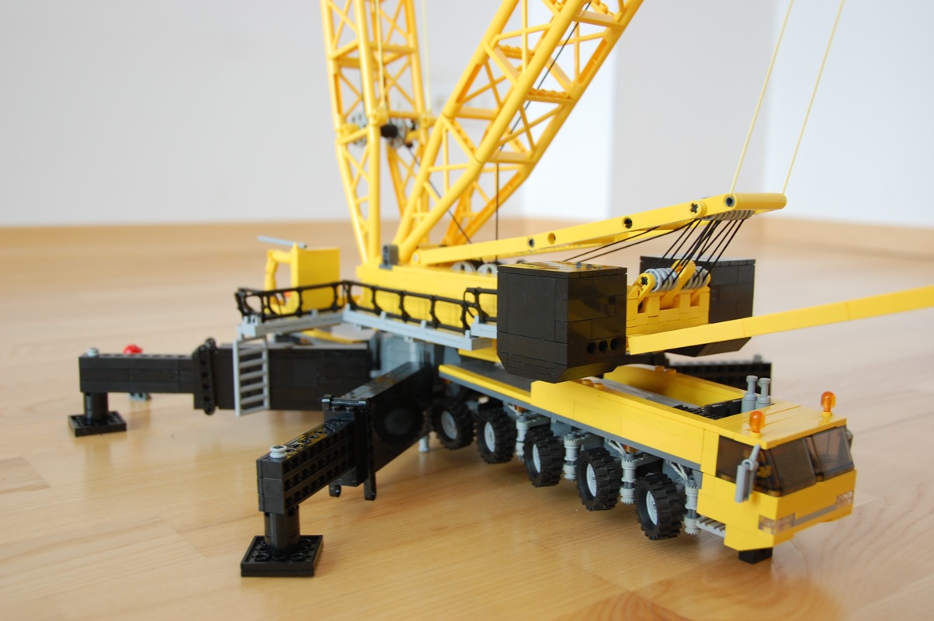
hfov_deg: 49.6
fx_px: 1011
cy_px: 310
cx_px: 467
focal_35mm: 39
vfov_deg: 34.2
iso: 200
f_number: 4
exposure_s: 1/5
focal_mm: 26
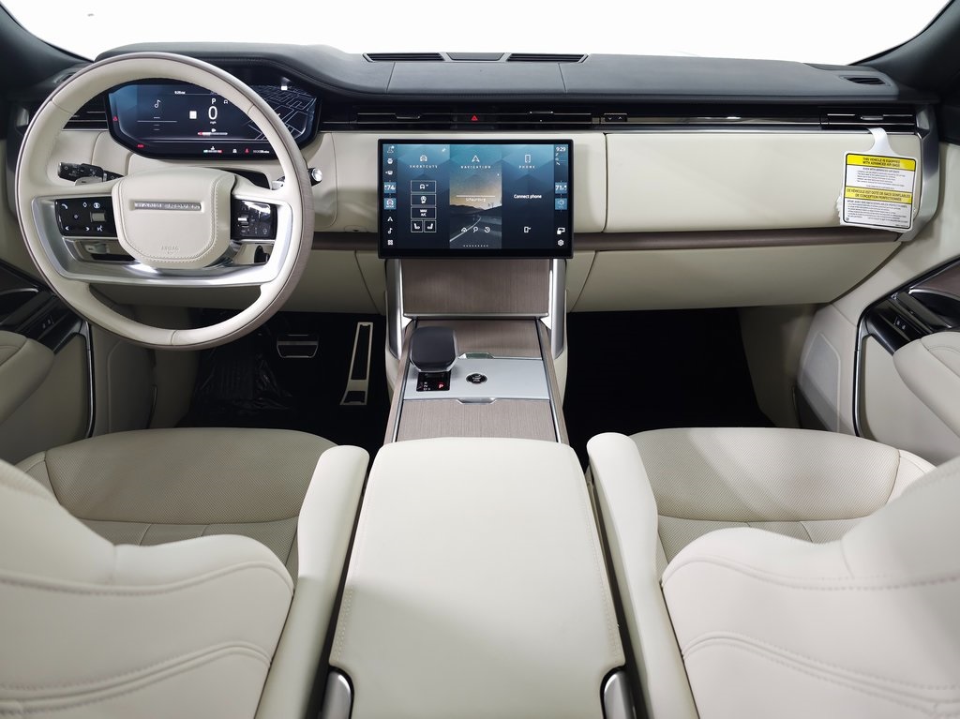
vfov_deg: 58.8
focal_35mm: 23
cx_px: 480
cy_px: 360
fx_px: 638
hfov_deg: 74.0
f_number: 1.7
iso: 125
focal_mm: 6.3
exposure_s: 1/60
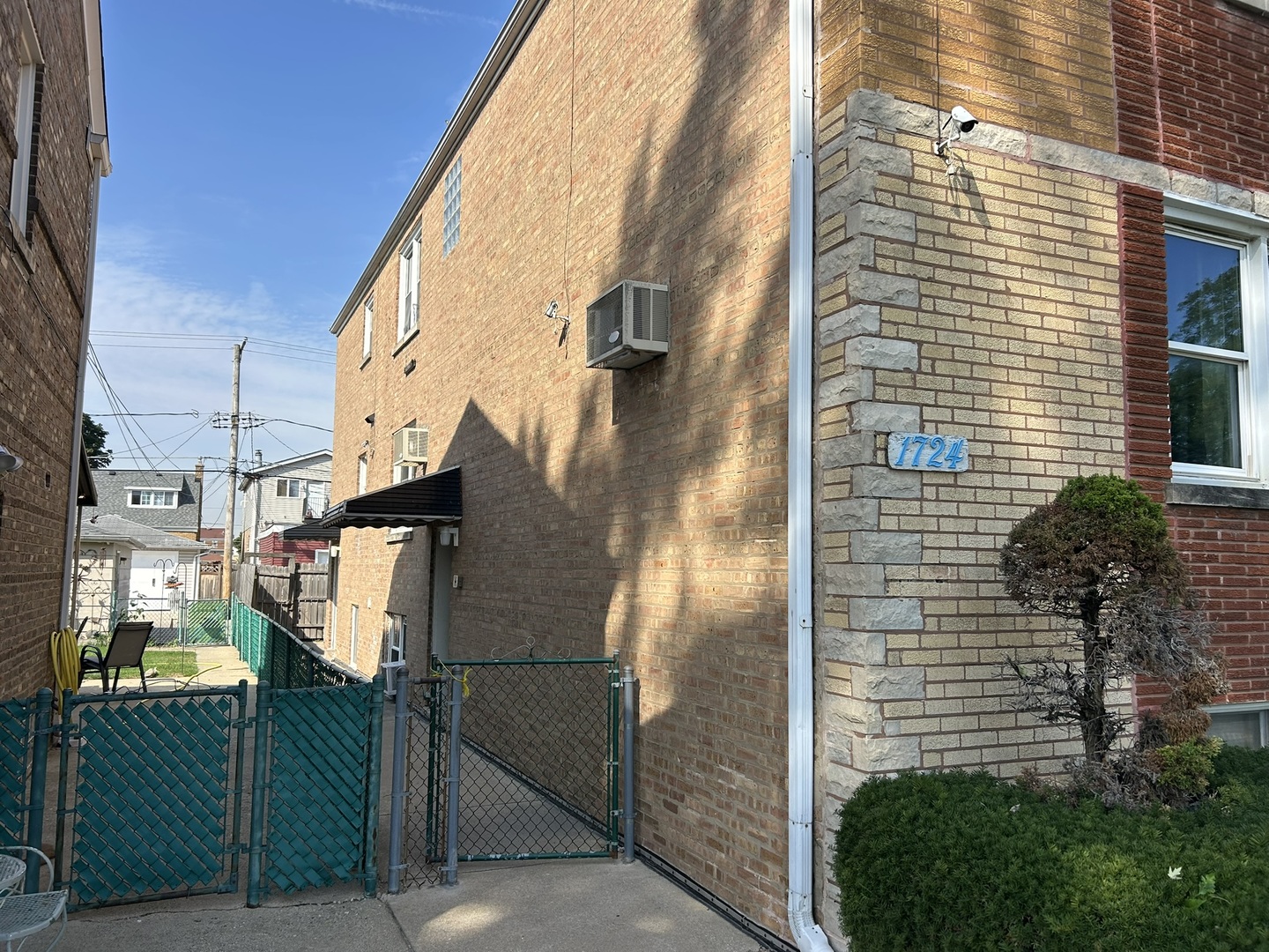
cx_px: 634
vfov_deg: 53.1
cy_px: 476
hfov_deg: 67.3
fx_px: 953
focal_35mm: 26
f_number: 1.5
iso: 50
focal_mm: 5.7
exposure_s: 1/2571
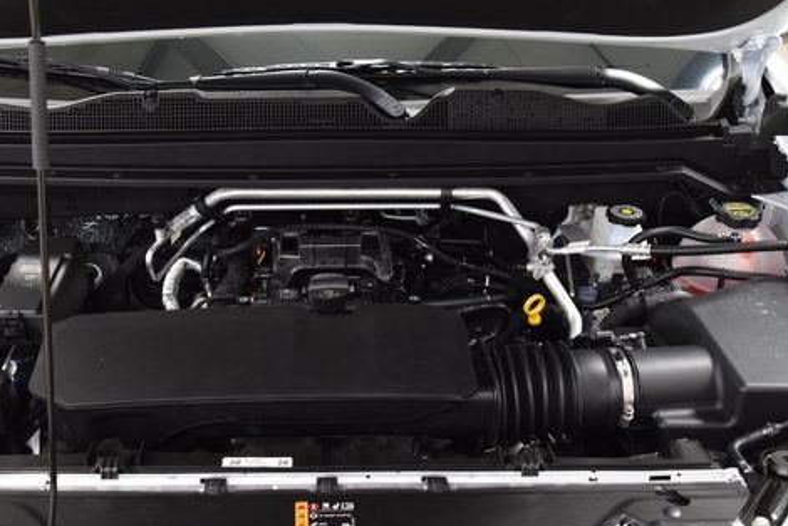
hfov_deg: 40.2
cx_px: 320
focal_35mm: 49
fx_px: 1073
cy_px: 314
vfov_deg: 27.5
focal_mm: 24
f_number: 6.3
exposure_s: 1/15
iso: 1400
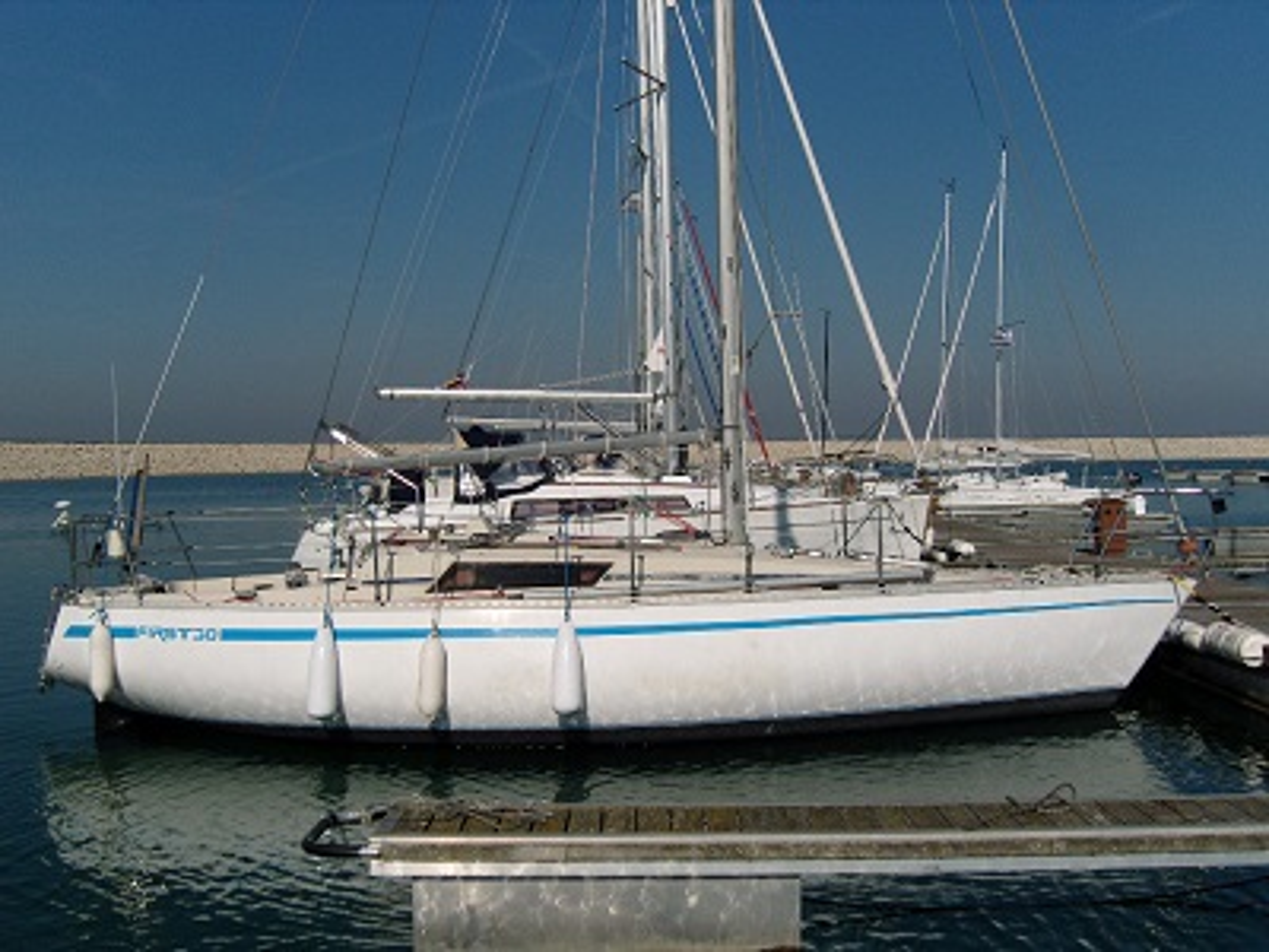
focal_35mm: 44
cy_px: 476
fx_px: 1613
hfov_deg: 42.9
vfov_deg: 32.9
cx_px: 634
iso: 80
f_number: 8
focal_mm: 9.4
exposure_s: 1/800
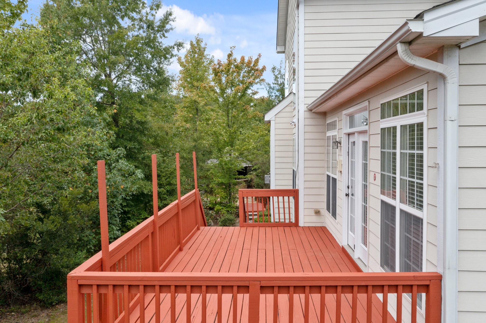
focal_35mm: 28
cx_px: 243
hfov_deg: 65.5
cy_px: 162
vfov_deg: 46.4
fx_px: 378
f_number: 8
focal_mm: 10.26
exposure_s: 1/320
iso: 100
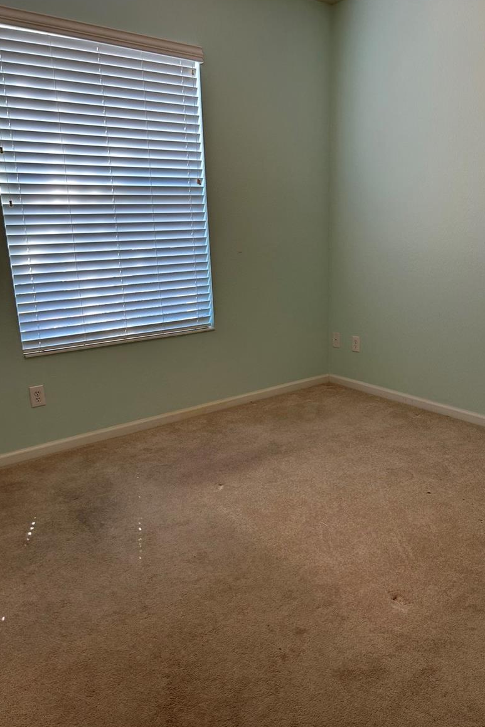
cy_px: 368
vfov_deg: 65.5
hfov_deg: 46.3
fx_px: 566
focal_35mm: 28
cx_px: 269
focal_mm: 5.7
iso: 80
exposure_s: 1/120
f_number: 1.5
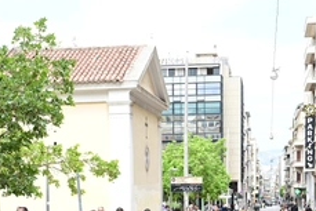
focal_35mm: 85
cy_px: 249
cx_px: 164
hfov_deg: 23.9
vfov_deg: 15.5
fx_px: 747
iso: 640
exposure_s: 1/400
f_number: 9
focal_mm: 30
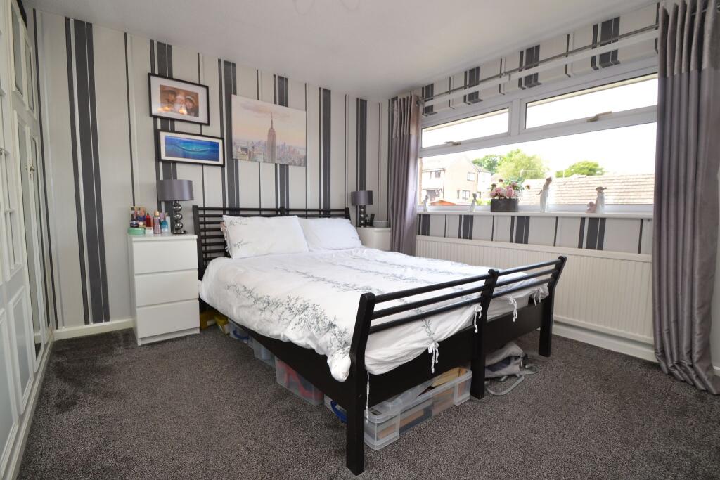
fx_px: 300
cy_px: 240
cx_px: 360
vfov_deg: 77.3
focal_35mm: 15
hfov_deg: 100.4
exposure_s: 1/100
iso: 400
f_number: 5
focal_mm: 10
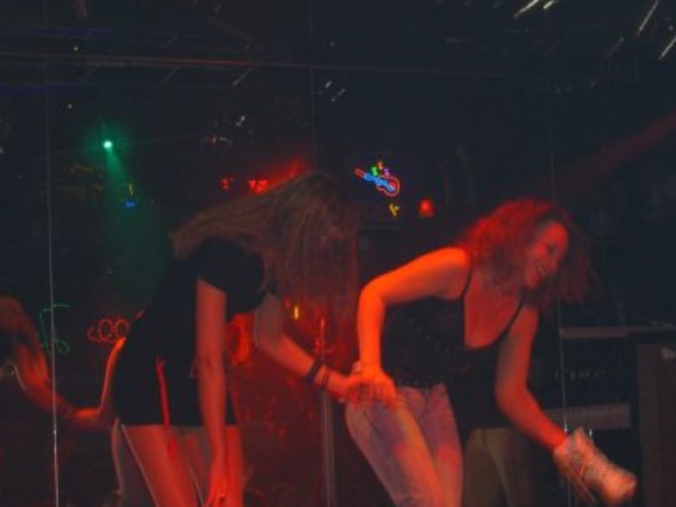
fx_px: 1953
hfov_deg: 19.6
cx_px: 394
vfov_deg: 14.8
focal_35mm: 100
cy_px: 235
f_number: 4
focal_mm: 14.2
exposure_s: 1/60
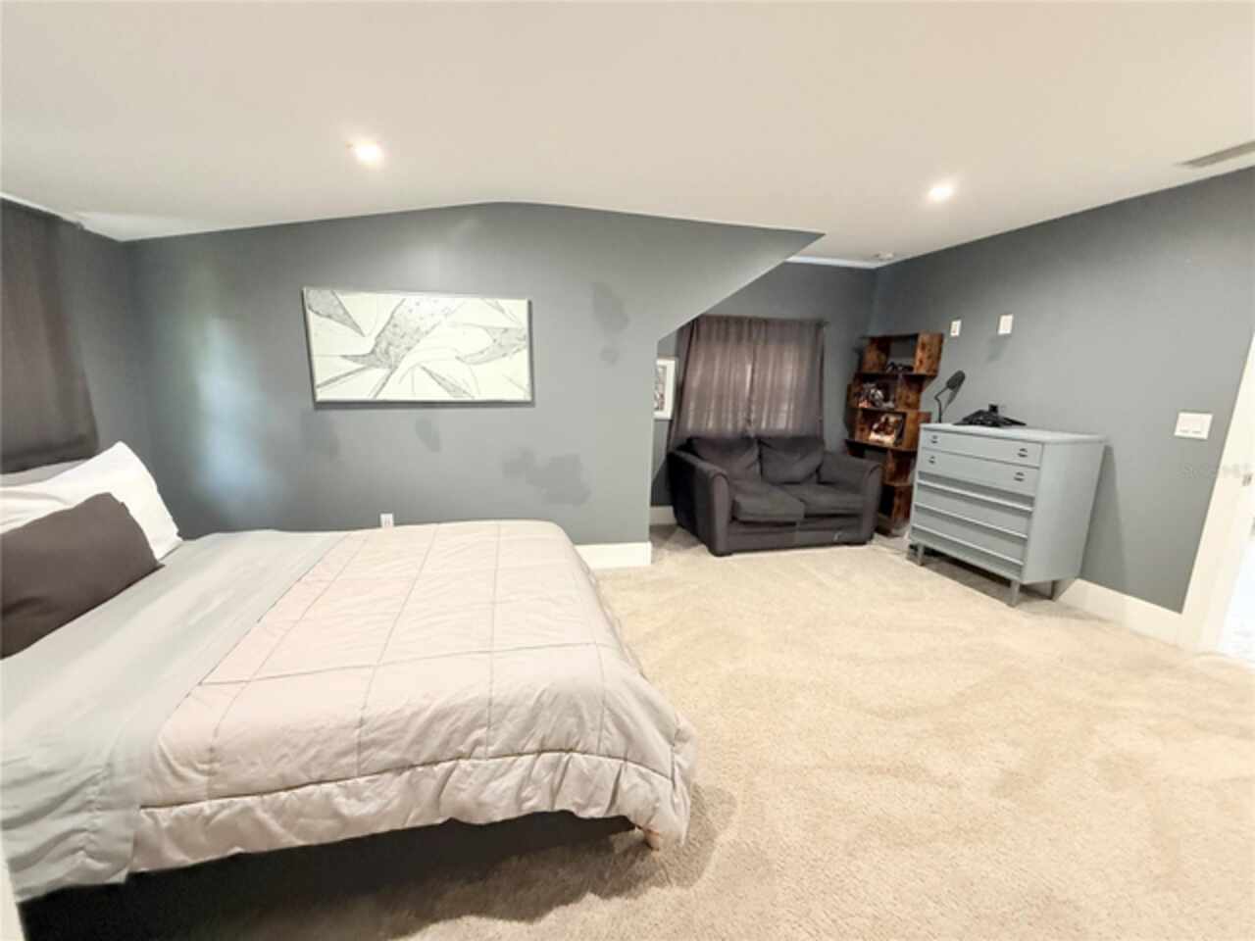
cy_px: 470
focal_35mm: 14
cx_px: 628
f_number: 2.2
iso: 640
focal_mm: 2.22
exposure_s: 1/60
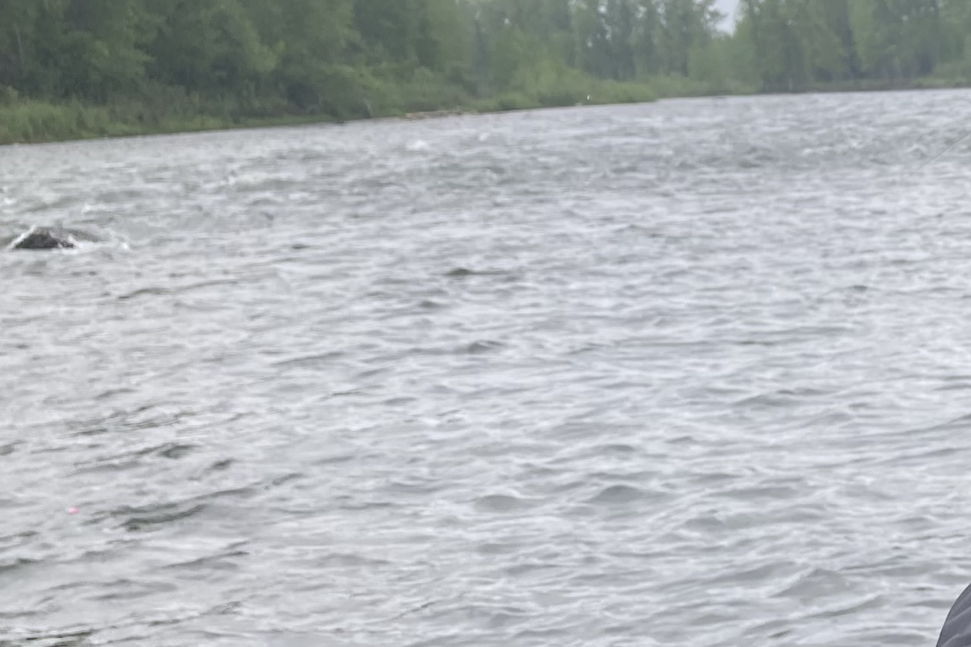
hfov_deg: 19.9
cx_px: 1348
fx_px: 2482
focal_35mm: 92
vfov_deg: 14.7
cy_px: 571
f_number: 1.8
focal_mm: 4
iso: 20
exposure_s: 1/564
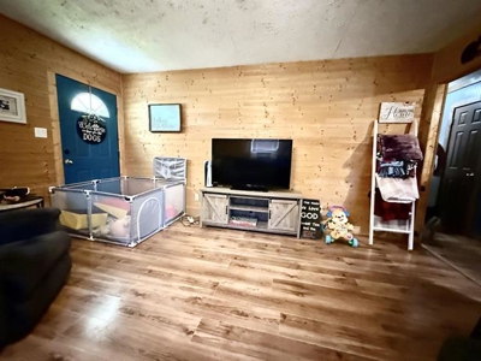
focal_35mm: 14
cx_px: 240
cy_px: 180
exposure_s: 1/40
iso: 1600
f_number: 2.2
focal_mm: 2.22
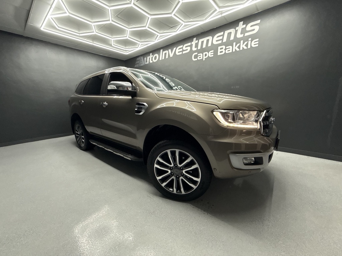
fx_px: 138
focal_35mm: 14
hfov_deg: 102.1
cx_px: 171
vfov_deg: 85.7
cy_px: 128
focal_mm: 2.22
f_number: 2.2
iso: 160
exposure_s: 1/100
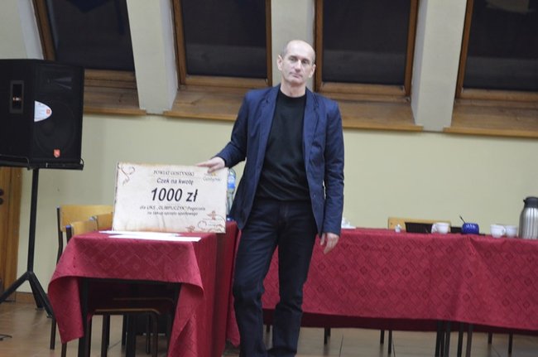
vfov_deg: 16.5
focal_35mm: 82
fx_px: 1231
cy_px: 178
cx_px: 269
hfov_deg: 24.7
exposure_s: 1/15
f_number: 5.6
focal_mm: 55
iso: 1600
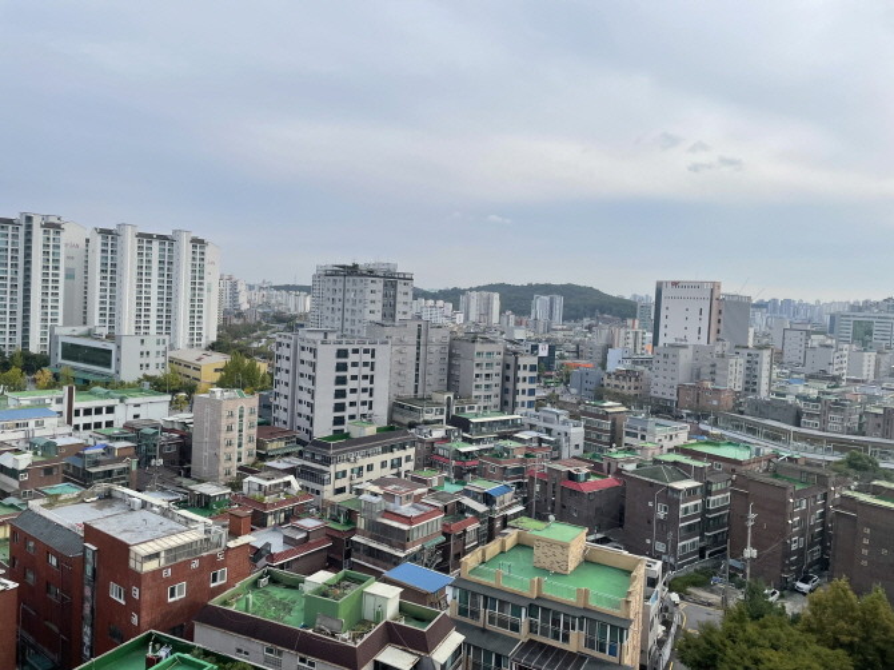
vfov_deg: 53.0
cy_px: 335
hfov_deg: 67.3
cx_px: 447
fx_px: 671
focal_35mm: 26
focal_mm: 4.2
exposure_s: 1/2398
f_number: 1.6
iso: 32
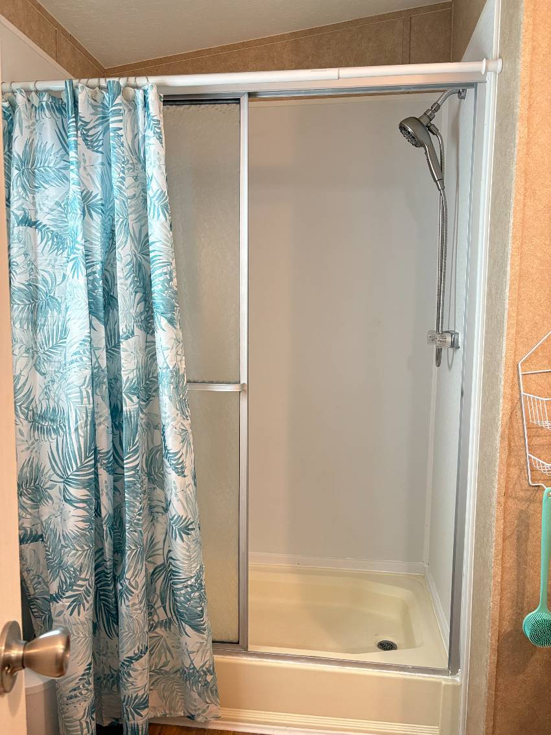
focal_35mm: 26
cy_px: 368
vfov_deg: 67.3
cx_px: 276
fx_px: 552
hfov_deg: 53.1
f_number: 1.6
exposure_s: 1/60
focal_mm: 5.96
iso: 250
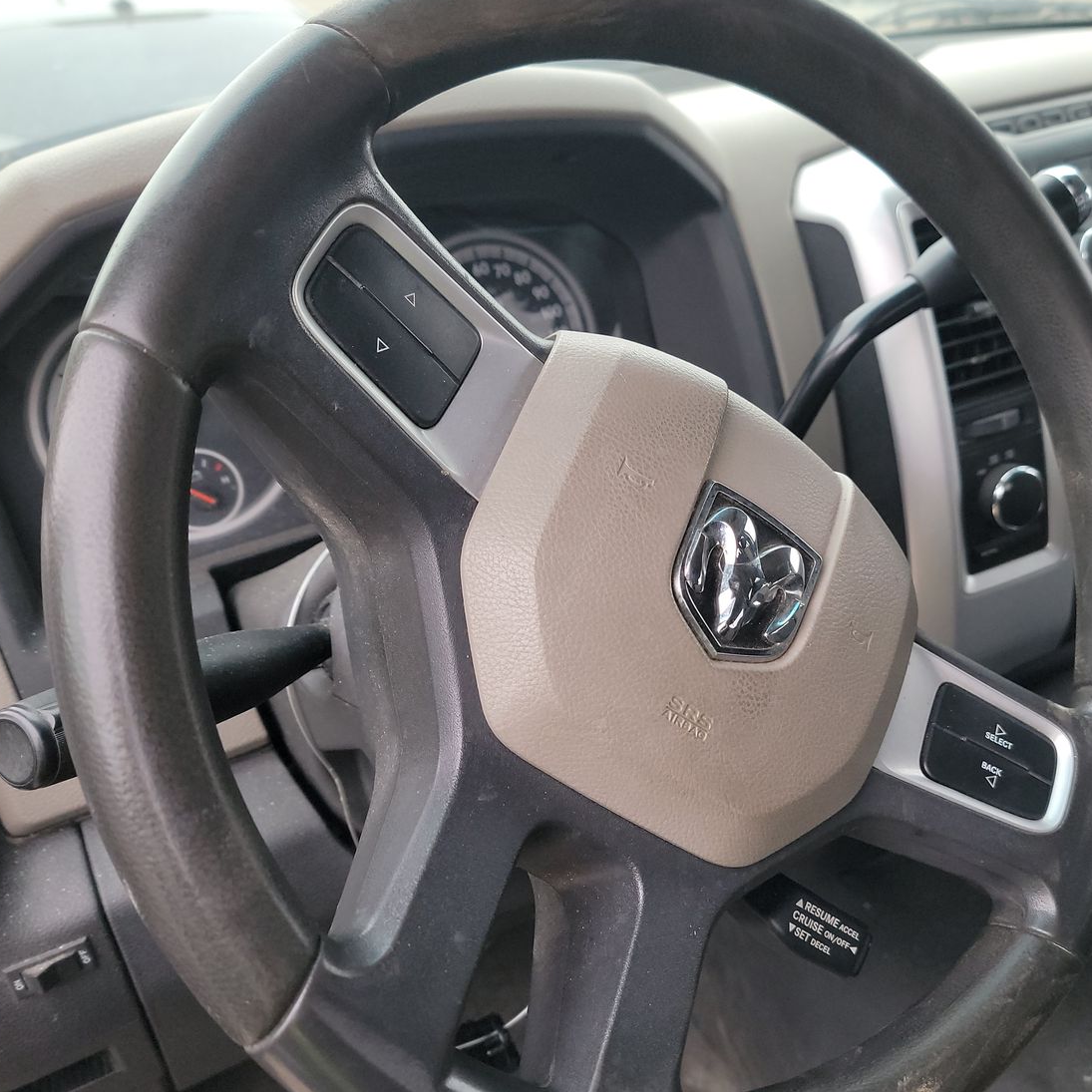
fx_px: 1106
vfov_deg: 52.5
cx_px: 671
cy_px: 558
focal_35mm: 31
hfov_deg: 52.1
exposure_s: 1/59
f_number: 1.8
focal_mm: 6.7
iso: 496
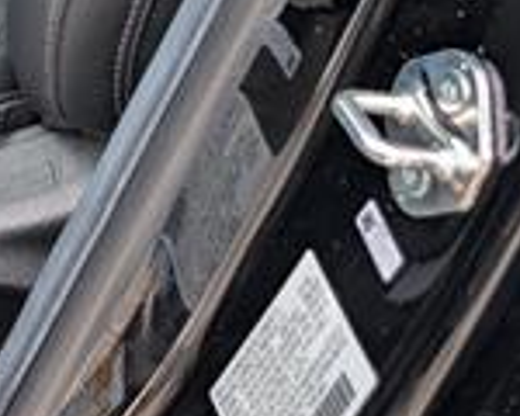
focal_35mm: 100
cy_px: -371
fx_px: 1539
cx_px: -433
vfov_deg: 13.5
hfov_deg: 16.1
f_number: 1.68
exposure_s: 1/278
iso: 58
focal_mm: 6.9
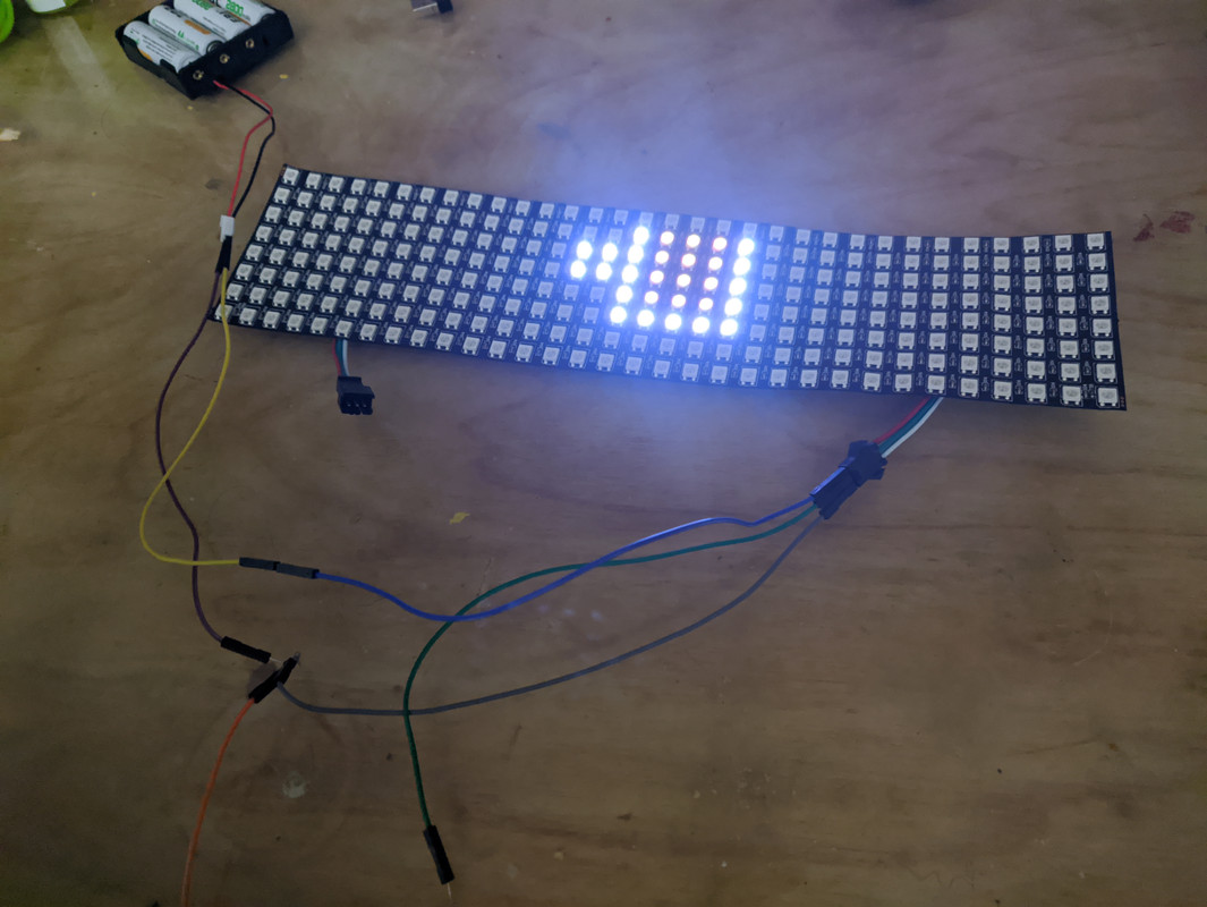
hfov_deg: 63.4
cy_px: 454
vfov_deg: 49.8
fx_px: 977
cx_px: 604
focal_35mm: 28
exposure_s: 1/33.3
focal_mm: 4.25
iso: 1422
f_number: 1.7
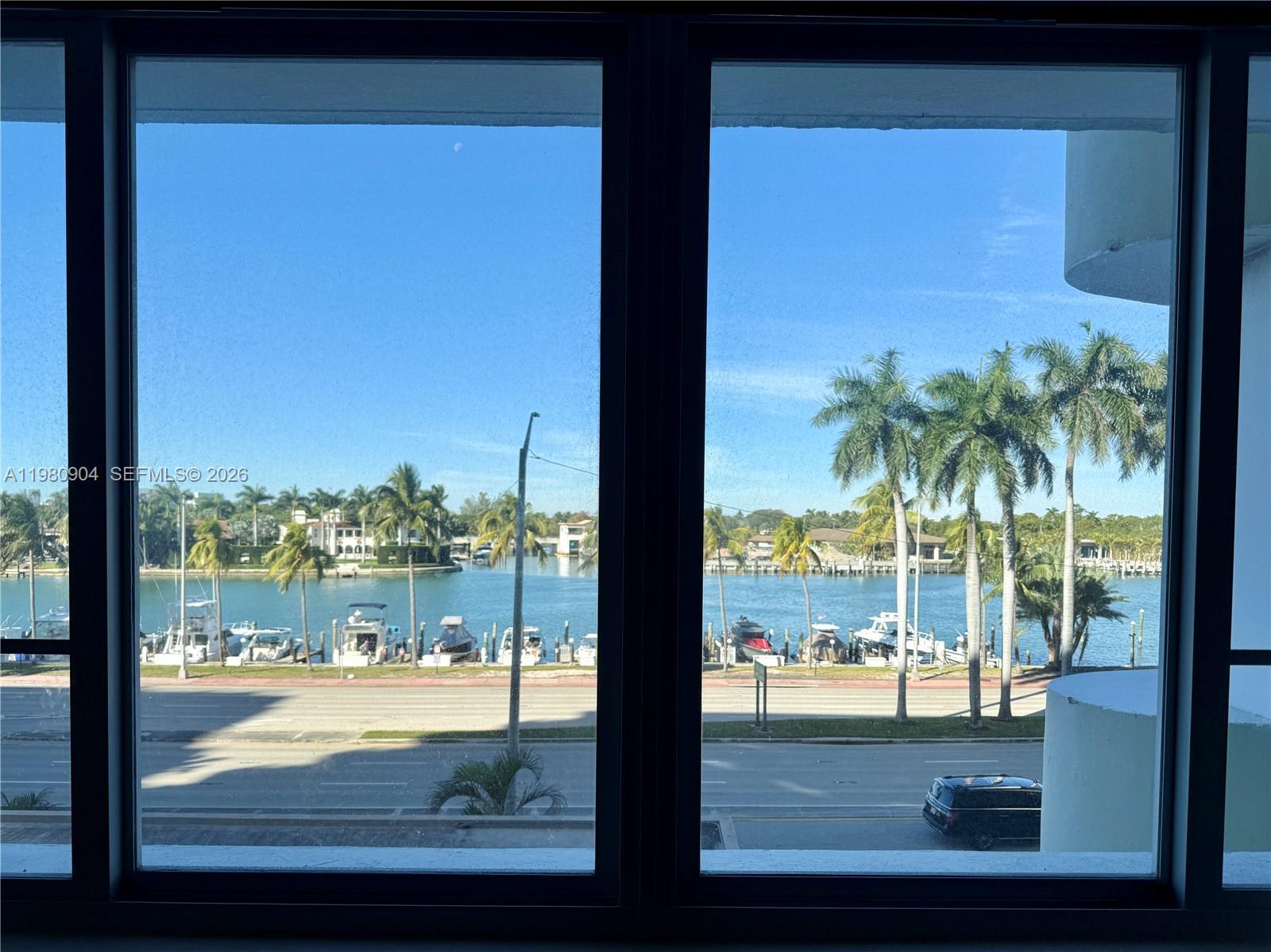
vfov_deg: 56.8
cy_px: 476
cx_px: 636
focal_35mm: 24
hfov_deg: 71.6
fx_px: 881
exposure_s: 1/2053
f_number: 1.78
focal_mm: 6.76
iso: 80
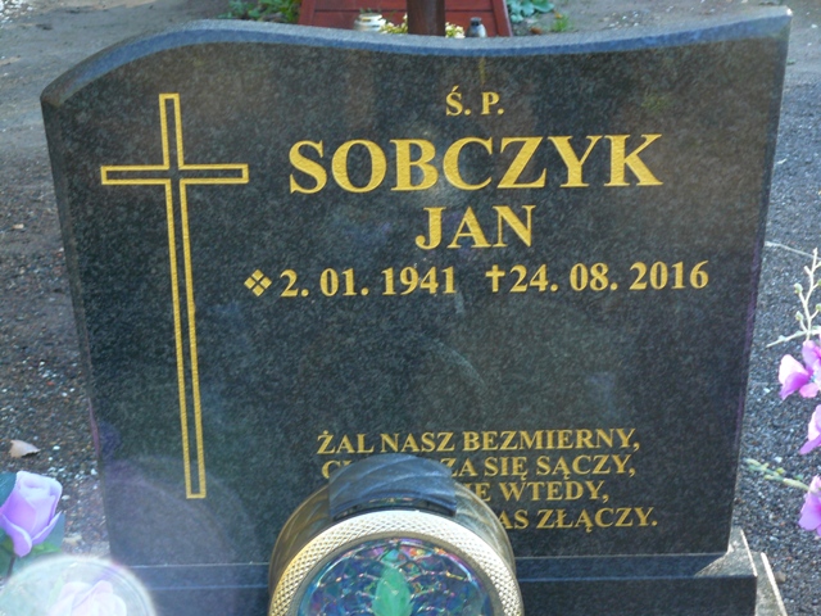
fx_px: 2301
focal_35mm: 97
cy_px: 308
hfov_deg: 20.2
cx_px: 410
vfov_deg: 15.2
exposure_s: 1/60
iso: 100
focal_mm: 16.2
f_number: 3.2
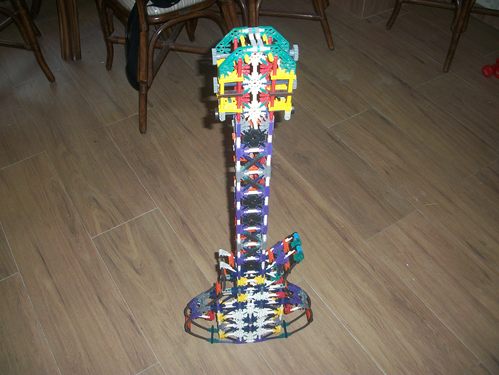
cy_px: 188
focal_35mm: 35
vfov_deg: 40.7
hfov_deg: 52.6
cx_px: 250
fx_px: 505
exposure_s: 1/60
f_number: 3.1
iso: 160
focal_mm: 6.3
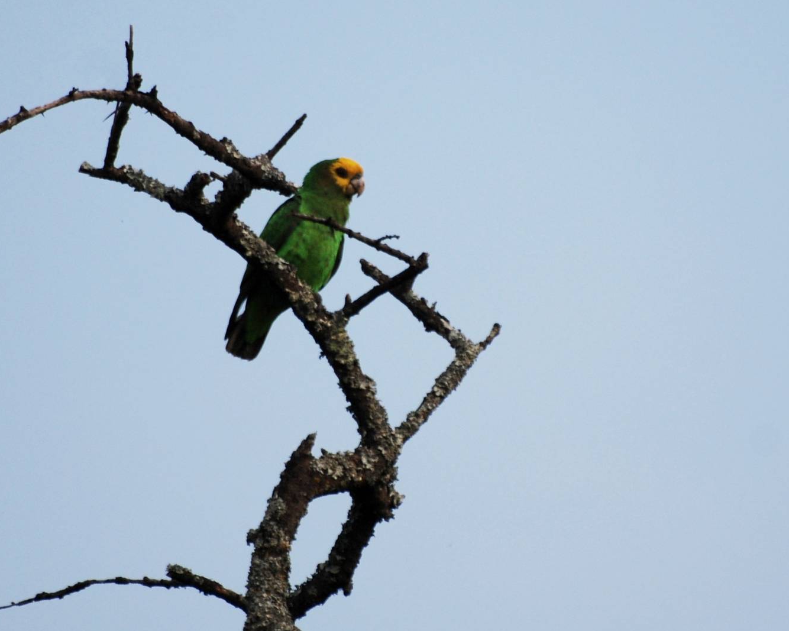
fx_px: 11838
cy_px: 316
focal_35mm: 507
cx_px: 431
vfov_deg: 3.1
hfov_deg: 3.8
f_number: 5.6
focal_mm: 300
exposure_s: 1/800
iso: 200
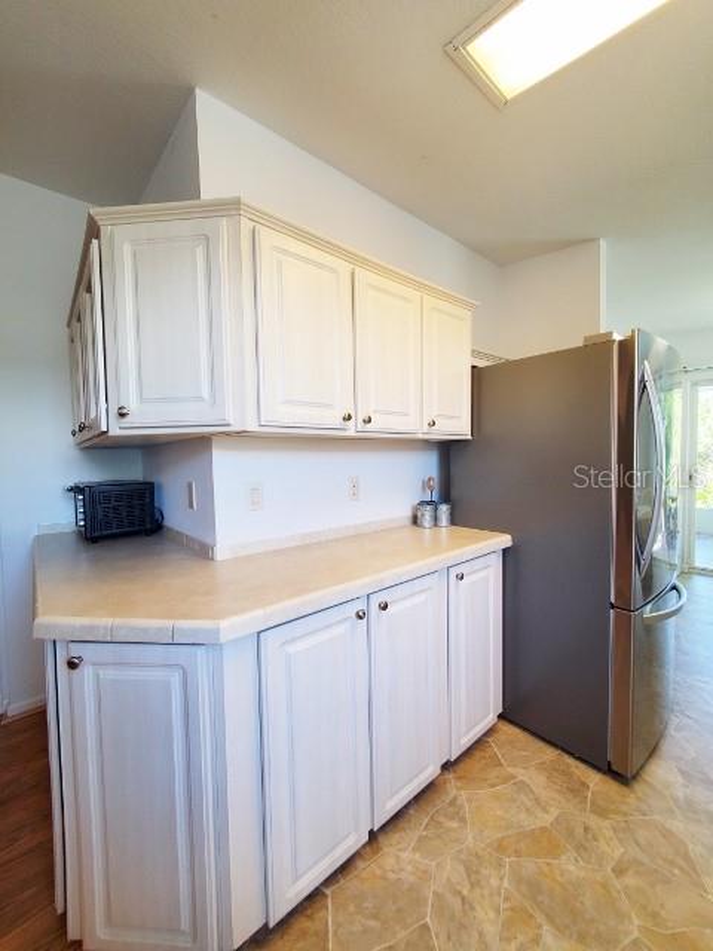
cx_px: 356
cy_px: 476
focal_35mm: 13
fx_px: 357
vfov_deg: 106.2
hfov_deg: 89.9
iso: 100
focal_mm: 1.8
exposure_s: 1/60
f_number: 2.2
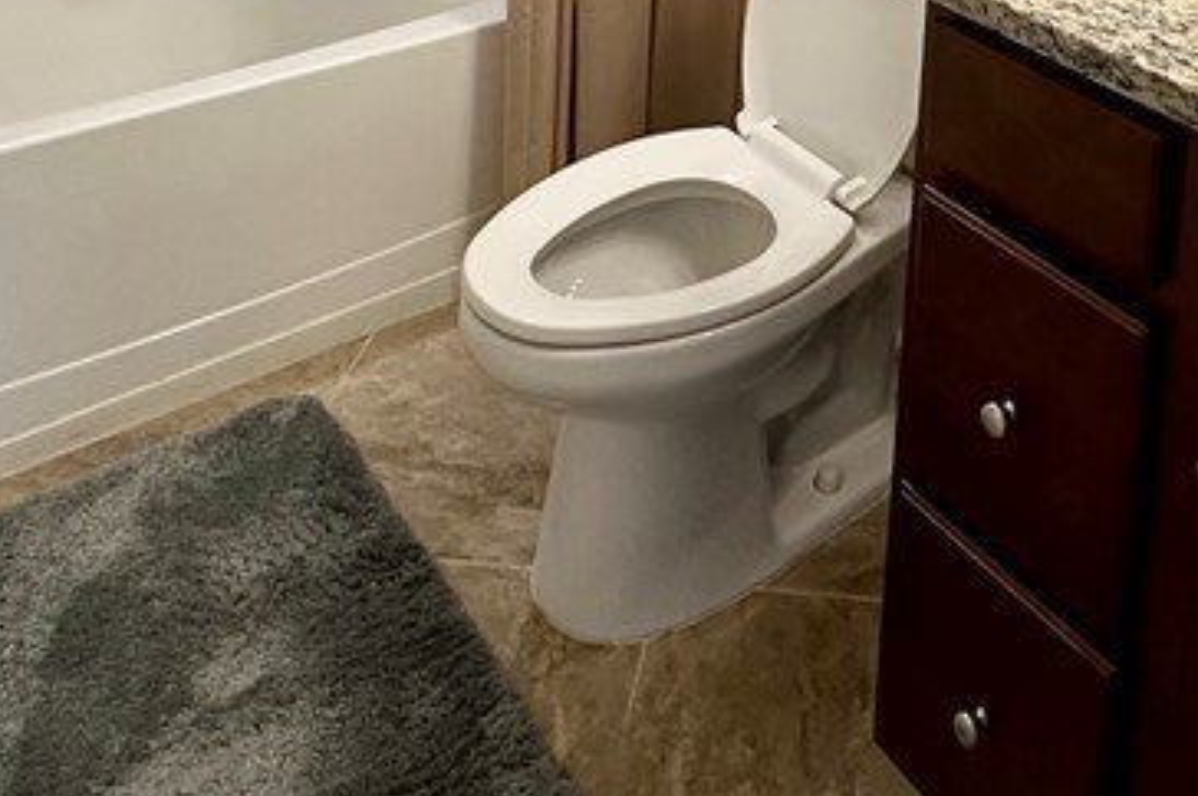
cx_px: 885
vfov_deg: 24.8
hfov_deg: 45.9
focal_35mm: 41
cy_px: -411
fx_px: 1363
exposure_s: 1/120
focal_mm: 2.22
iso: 250
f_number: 2.2
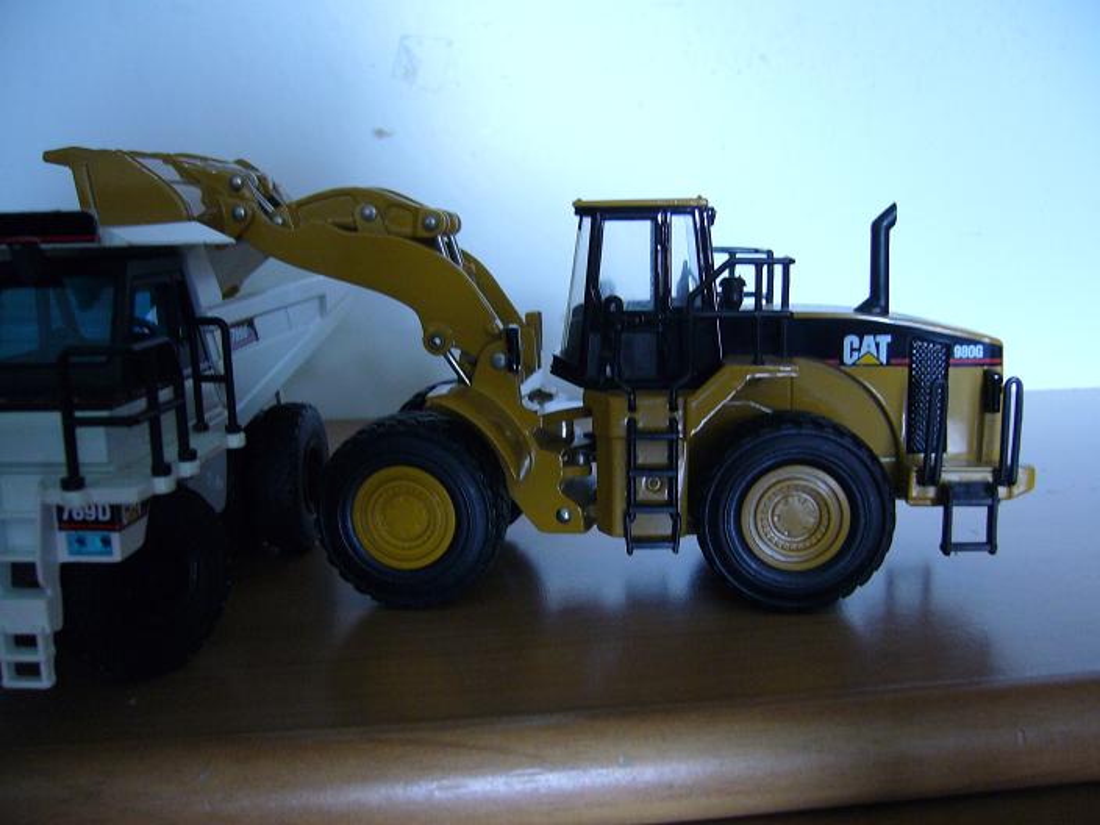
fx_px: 1112
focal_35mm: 35
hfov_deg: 52.6
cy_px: 412
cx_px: 550
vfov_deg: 40.7
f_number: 2.8
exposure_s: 1/15
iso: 200
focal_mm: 5.8
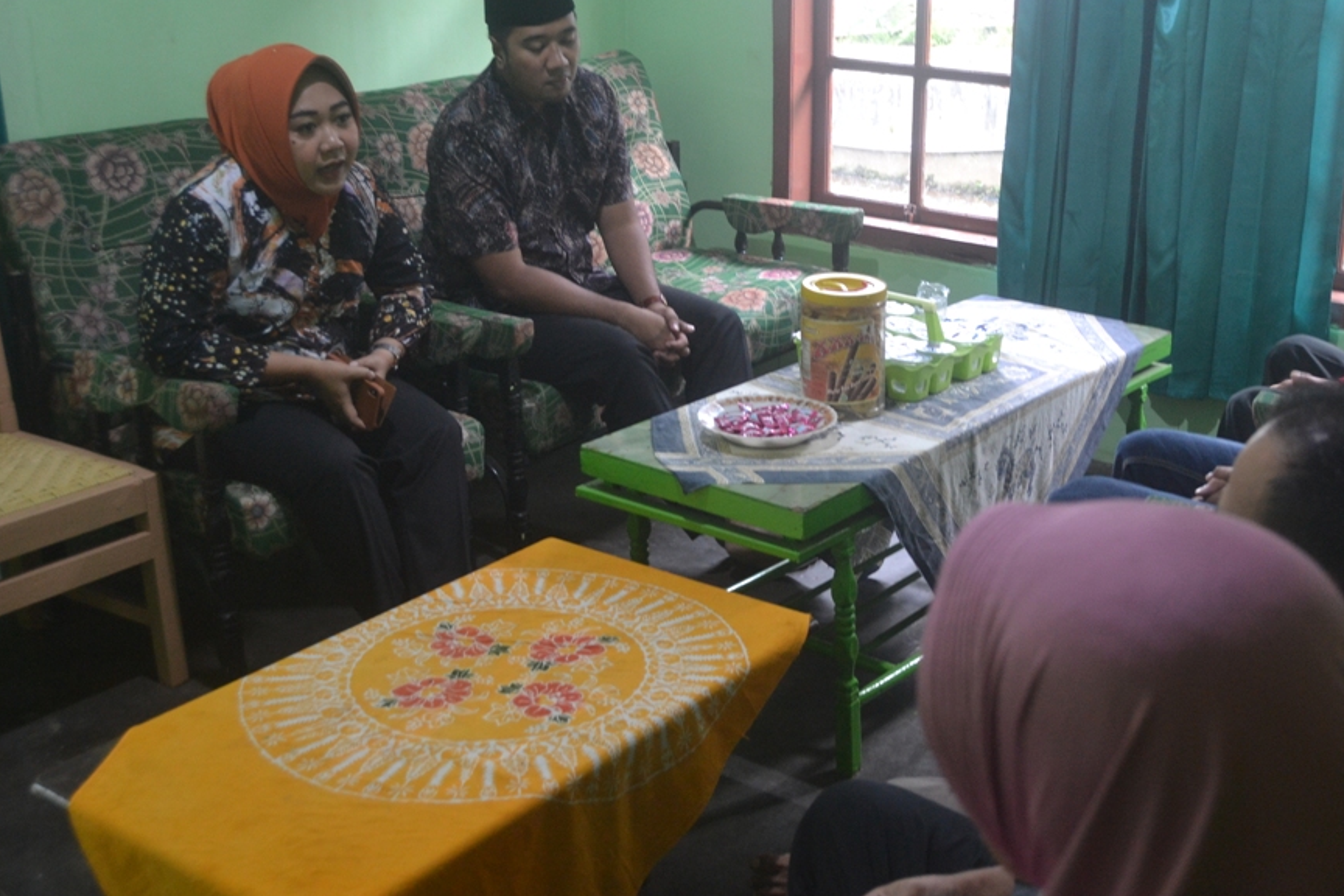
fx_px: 1643
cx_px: 857
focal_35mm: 44
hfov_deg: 44.1
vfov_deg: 30.5
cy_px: 394
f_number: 3.8
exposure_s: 1/15
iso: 720
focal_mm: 22
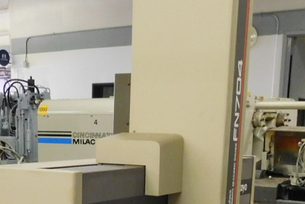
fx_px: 644
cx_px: 79
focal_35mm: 76
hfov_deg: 26.3
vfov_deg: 16.5
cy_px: 297
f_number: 3
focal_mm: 4
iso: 400
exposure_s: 1/30
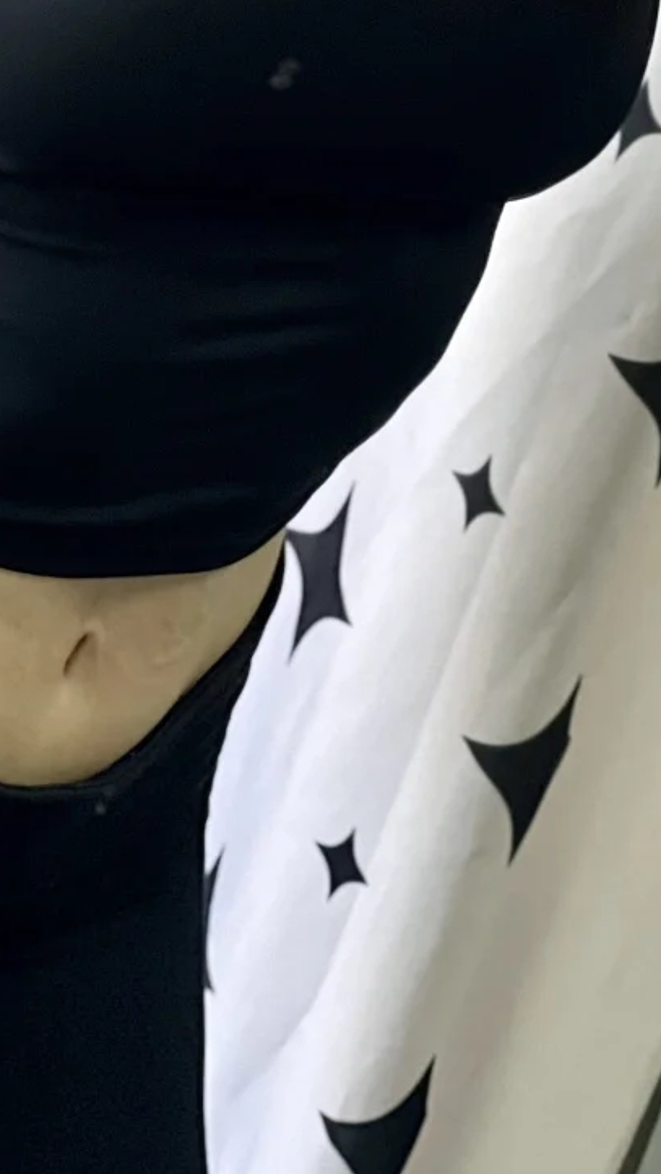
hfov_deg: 7.3
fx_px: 5201
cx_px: 81
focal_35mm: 167
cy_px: 167
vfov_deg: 12.8
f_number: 2.8
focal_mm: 9
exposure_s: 1/25
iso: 400
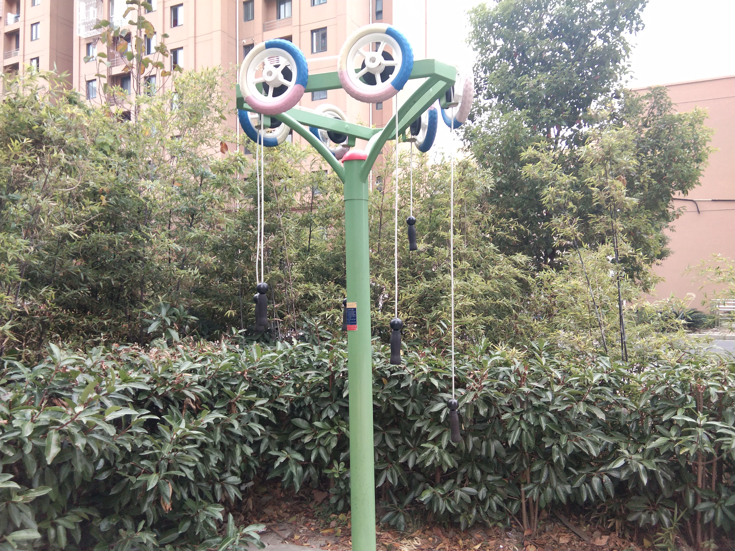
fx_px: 658
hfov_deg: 58.4
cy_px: 276
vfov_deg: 45.4
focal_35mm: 31
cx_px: 368
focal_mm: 3.69
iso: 200
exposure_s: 1/33.3
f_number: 2.2
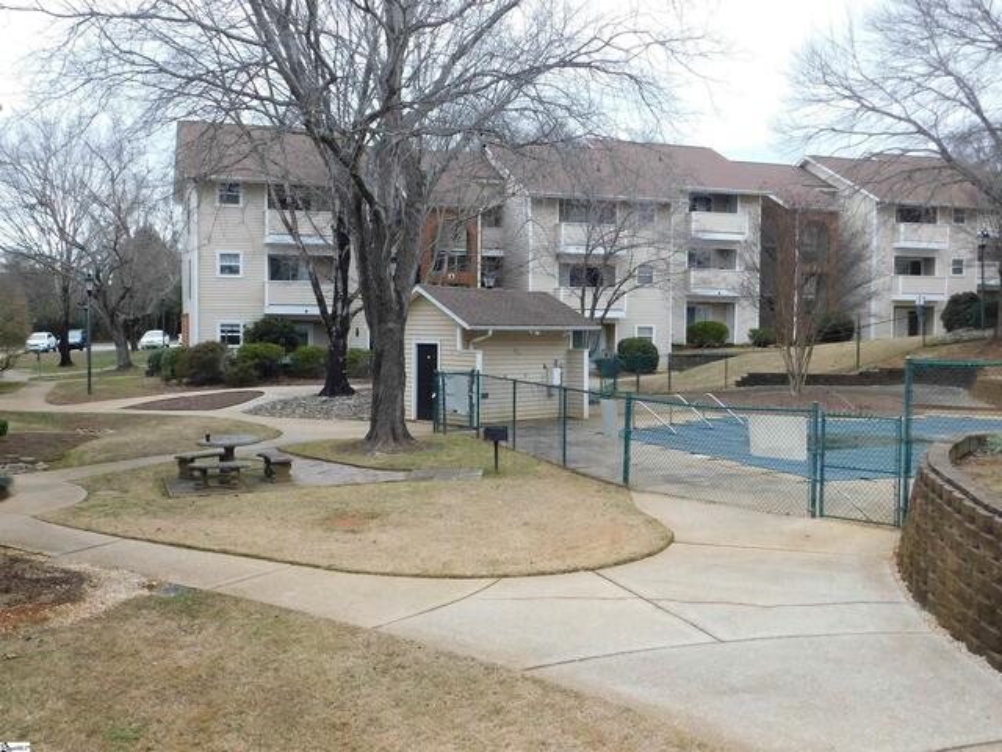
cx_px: 501
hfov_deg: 51.4
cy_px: 376
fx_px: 1042
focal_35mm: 36
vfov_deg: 39.7
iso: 125
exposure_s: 1/200
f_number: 3.5
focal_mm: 6.3
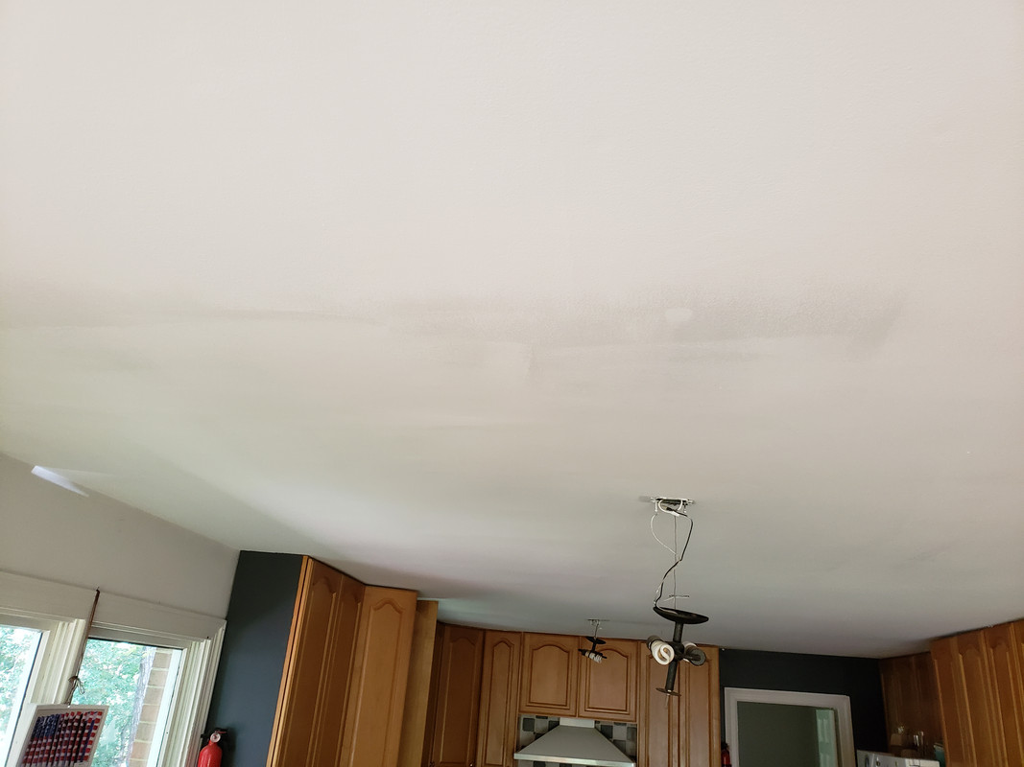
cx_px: 512
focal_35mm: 26
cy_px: 384
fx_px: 769
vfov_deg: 53.1
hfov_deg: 67.3
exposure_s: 1/60
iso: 400
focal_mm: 4.3
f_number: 2.4
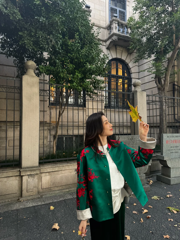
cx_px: 90
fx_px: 166
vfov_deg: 71.6
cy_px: 120
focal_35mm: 24
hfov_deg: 56.8
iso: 50
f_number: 1.78
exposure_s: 1/122
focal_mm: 6.86
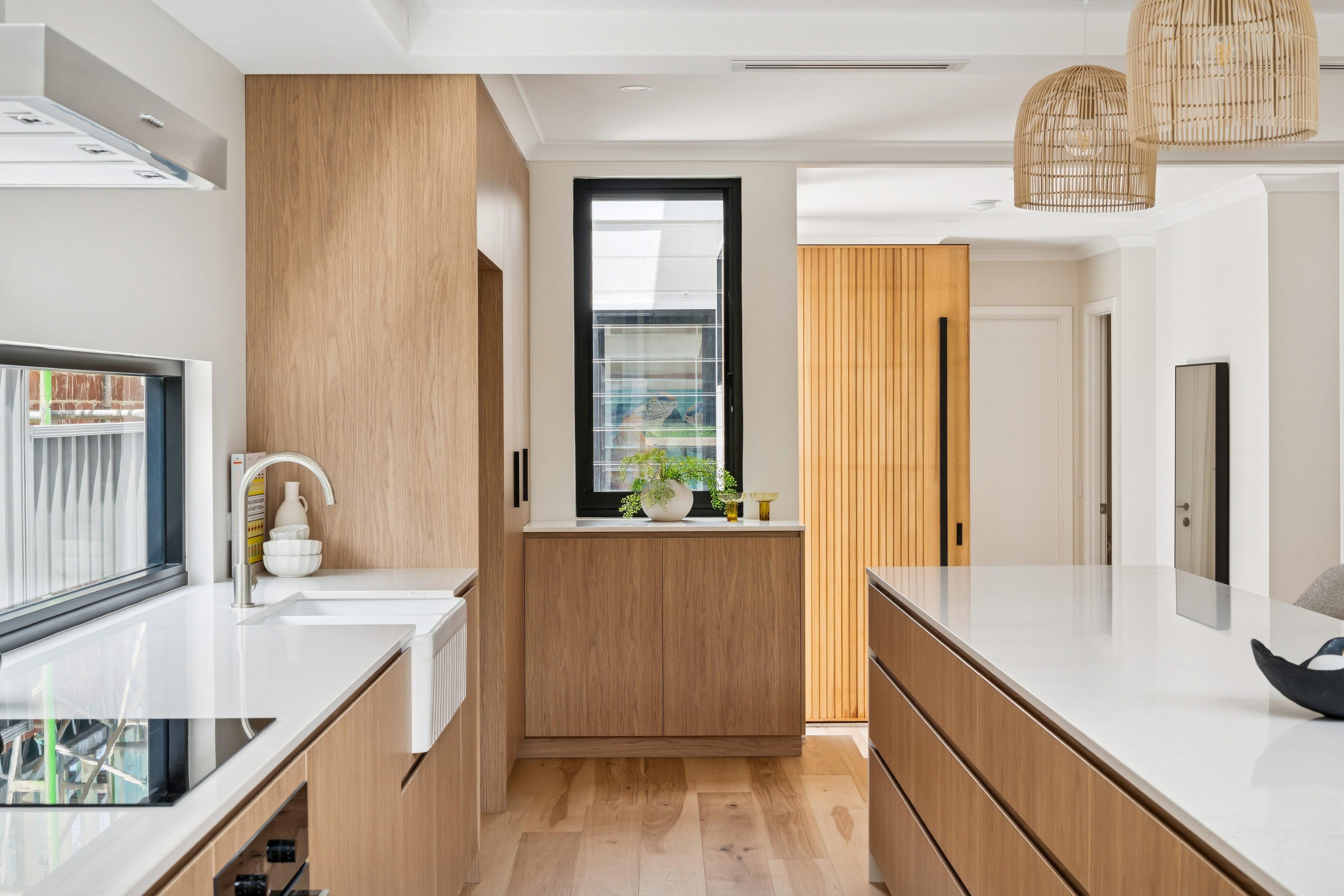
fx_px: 1867
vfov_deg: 27.0
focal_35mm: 50
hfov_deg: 39.6
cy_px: 448
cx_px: 672
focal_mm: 50
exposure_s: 1/100
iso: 400
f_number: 11
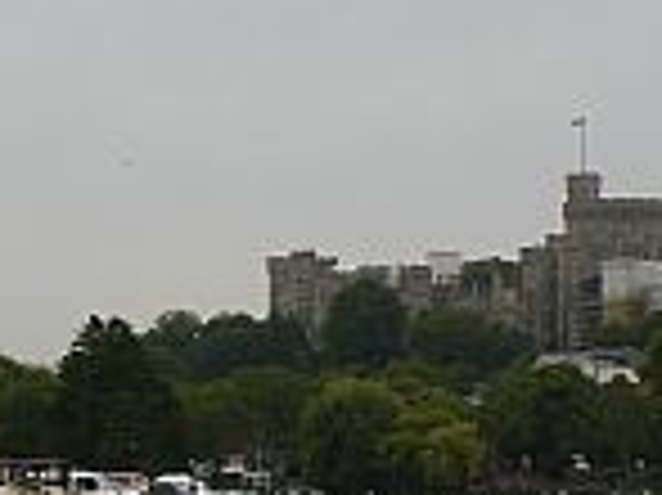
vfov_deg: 7.8
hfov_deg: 10.3
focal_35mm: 191
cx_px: 531
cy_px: 290
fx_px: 3650
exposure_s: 1/250
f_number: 5.6
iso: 80
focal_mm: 13.4
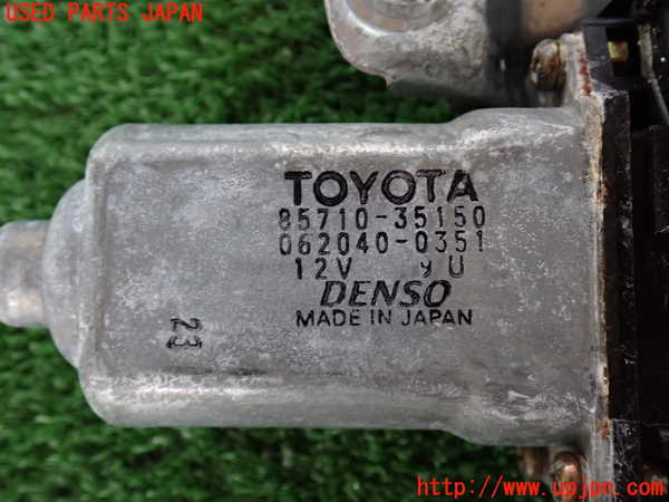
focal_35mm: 41
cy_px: 251
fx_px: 792
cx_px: 334
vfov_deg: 35.1
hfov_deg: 45.8
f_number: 2.8
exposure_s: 1/40
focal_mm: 7.31
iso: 640
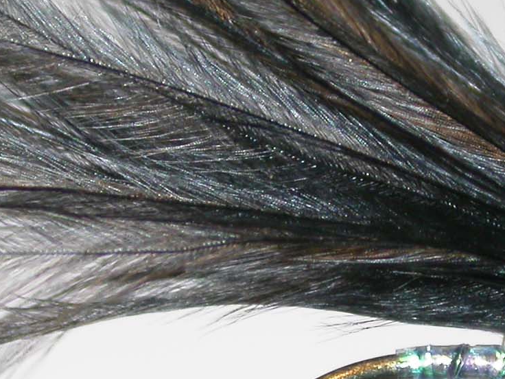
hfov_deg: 6.3
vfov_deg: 4.7
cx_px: 370
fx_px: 4595
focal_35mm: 315
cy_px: 196
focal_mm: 21.1
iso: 100
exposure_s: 1/75.3
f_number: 4
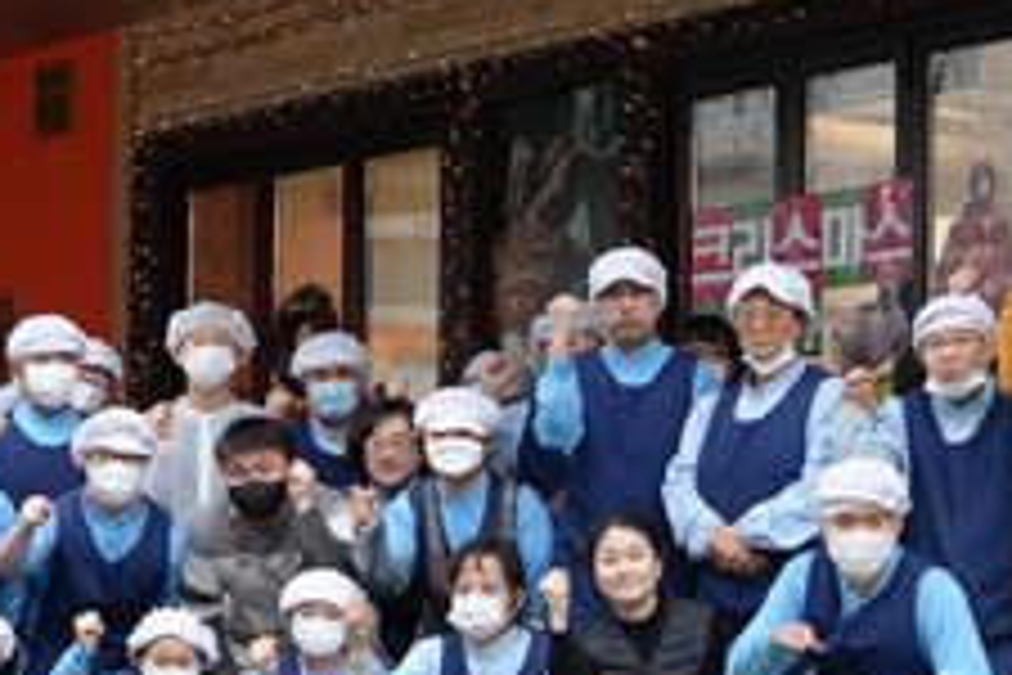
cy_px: 418
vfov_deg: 10.7
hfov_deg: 15.9
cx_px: 175
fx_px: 3598
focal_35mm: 128
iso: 400
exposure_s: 1/160
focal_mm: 32
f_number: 4
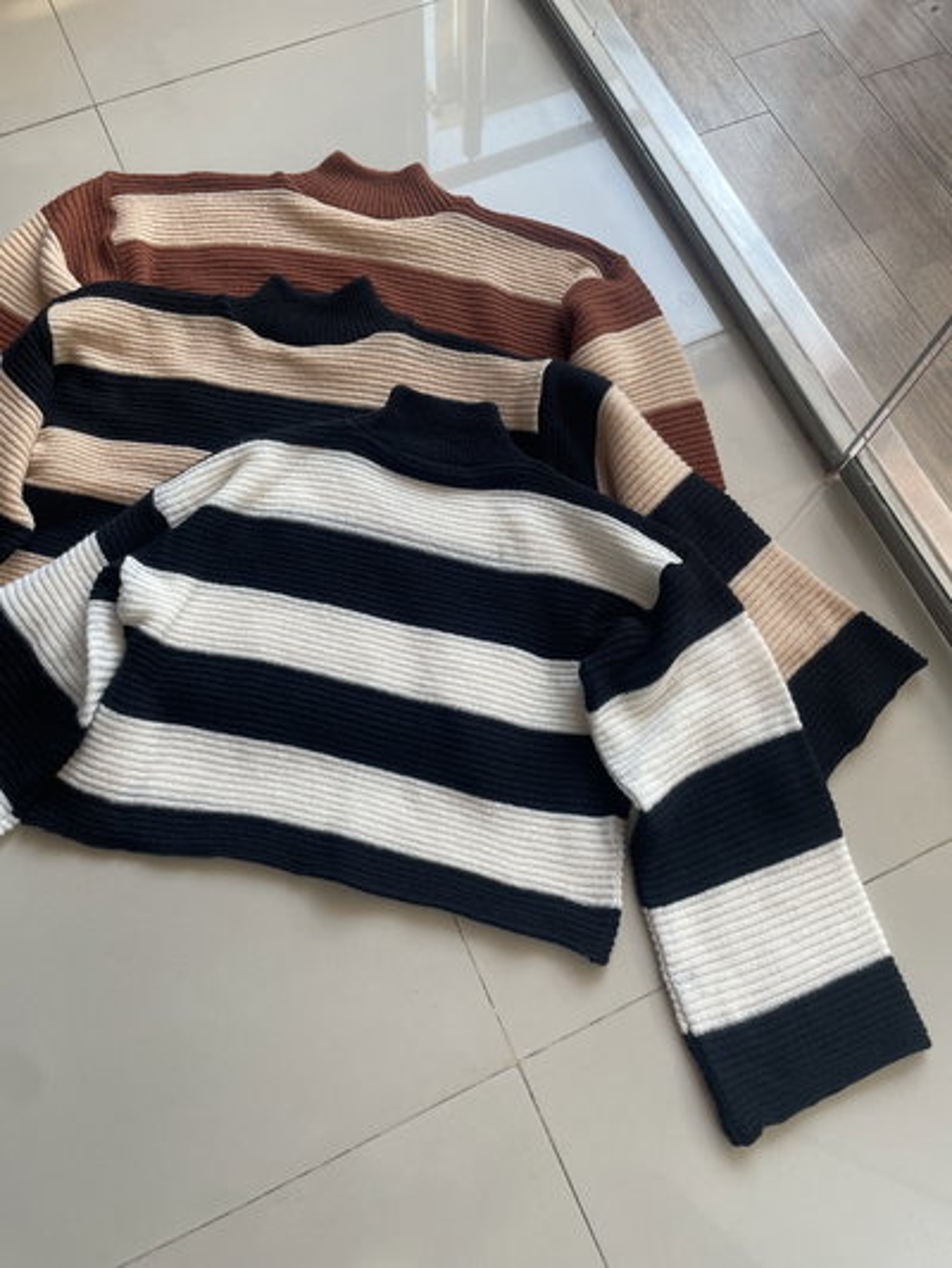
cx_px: 476
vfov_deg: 67.3
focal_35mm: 26
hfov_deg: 53.1
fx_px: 953
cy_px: 634
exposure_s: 1/101
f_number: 1.6
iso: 32
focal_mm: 4.2
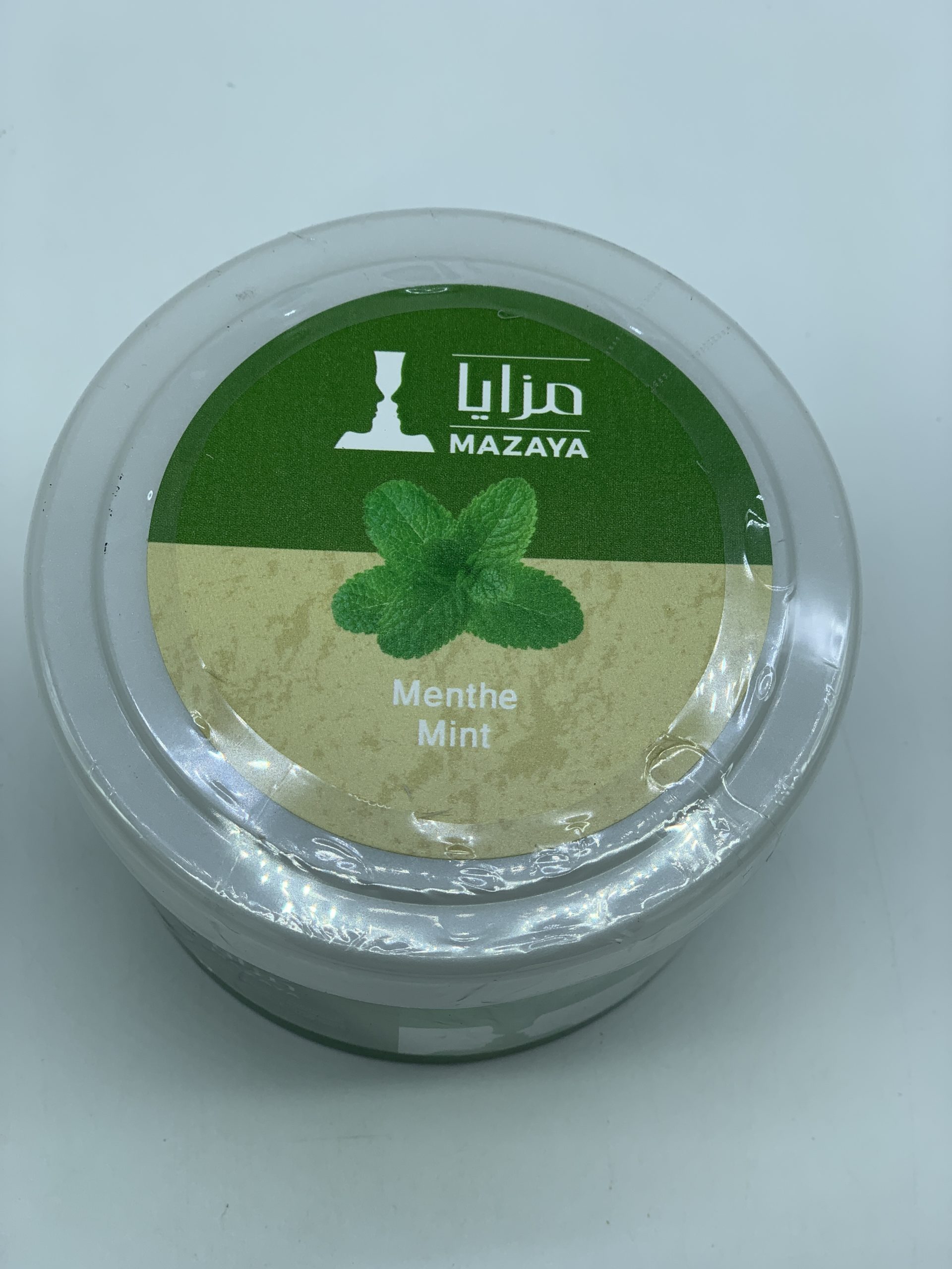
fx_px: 1907
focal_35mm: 52
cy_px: 634
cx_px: 476
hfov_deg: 28.0
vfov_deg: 36.8
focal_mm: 6
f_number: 2.4
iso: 16
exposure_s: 1/262
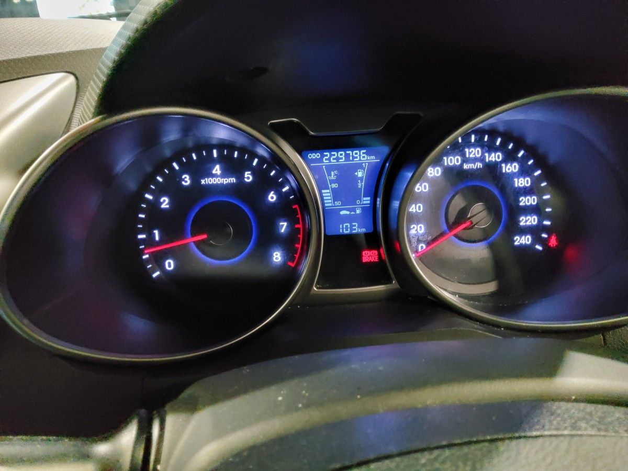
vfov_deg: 53.1
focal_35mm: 26
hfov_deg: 67.3
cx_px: 314
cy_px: 236
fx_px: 472
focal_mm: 3.08
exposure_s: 1/50
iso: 2500
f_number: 2
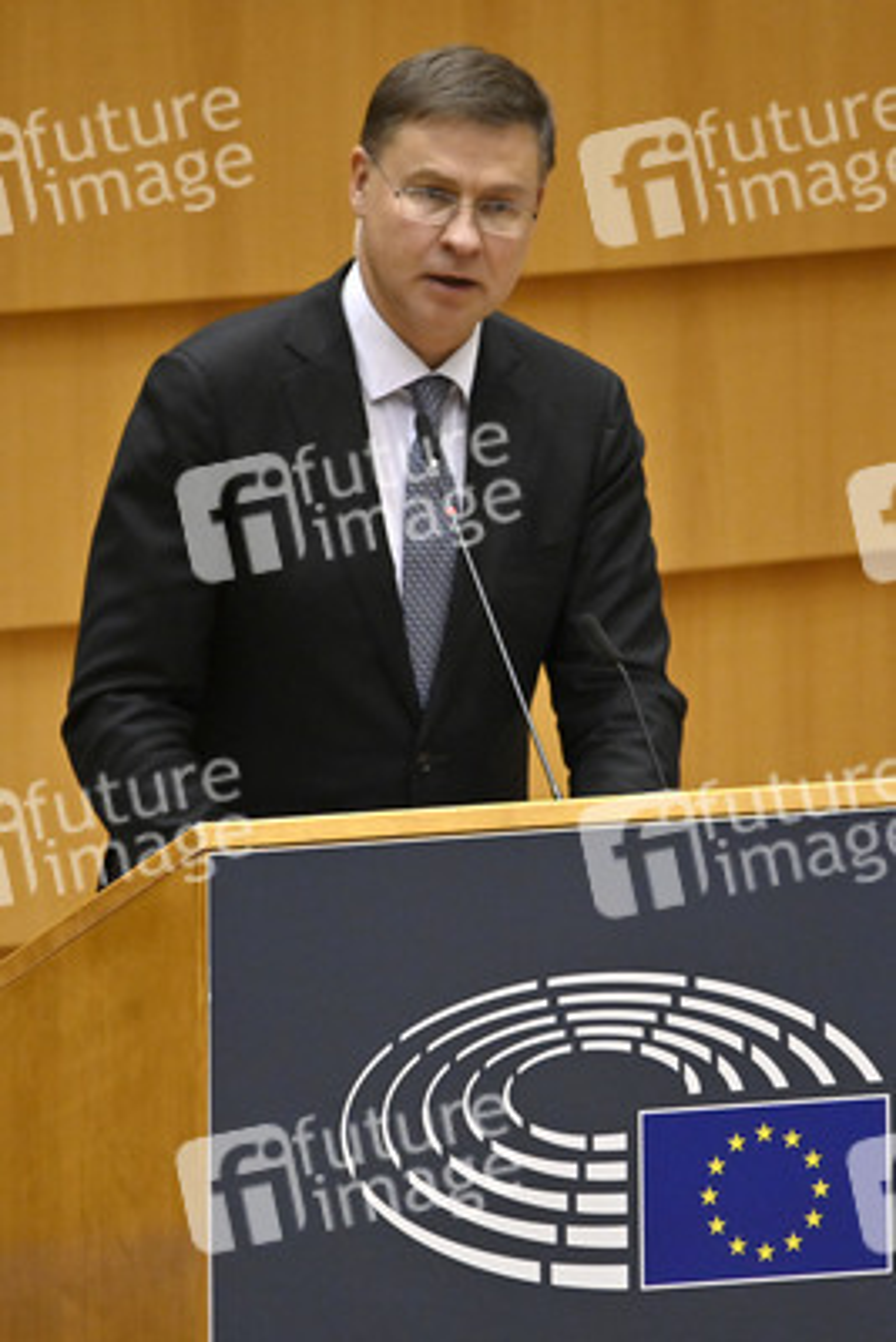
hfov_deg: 2.3
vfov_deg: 3.4
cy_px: 671
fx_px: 22379
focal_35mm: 600
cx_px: 448
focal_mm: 600
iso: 4000
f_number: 6.3
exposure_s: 1/640
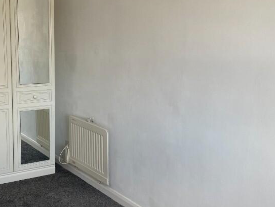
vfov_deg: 29.7
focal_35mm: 49
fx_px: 390
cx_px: 108
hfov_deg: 38.7
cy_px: 107
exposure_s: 1/121
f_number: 1.8
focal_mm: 4.25
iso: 80
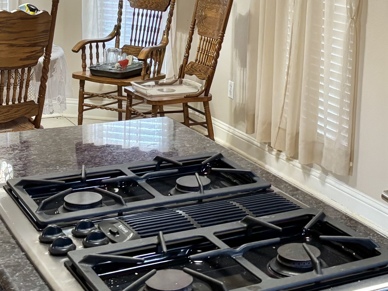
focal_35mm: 72
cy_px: 31
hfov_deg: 26.8
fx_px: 807
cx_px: 280
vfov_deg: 20.1
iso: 250
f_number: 1.6
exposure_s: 1/60
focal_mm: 5.96
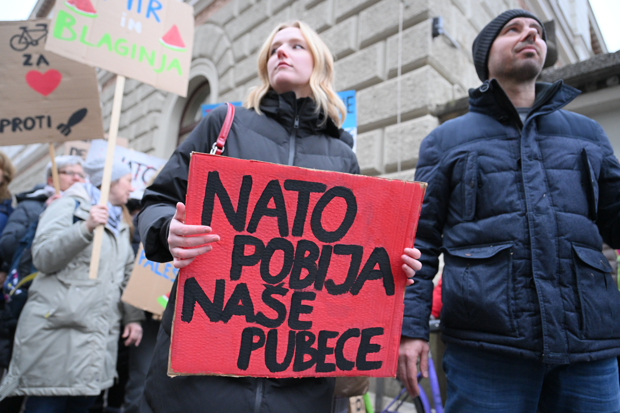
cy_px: 206
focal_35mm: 24
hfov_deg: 73.7
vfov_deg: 53.1
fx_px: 413
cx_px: 310
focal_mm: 24
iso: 3200
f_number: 3.2
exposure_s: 1/160
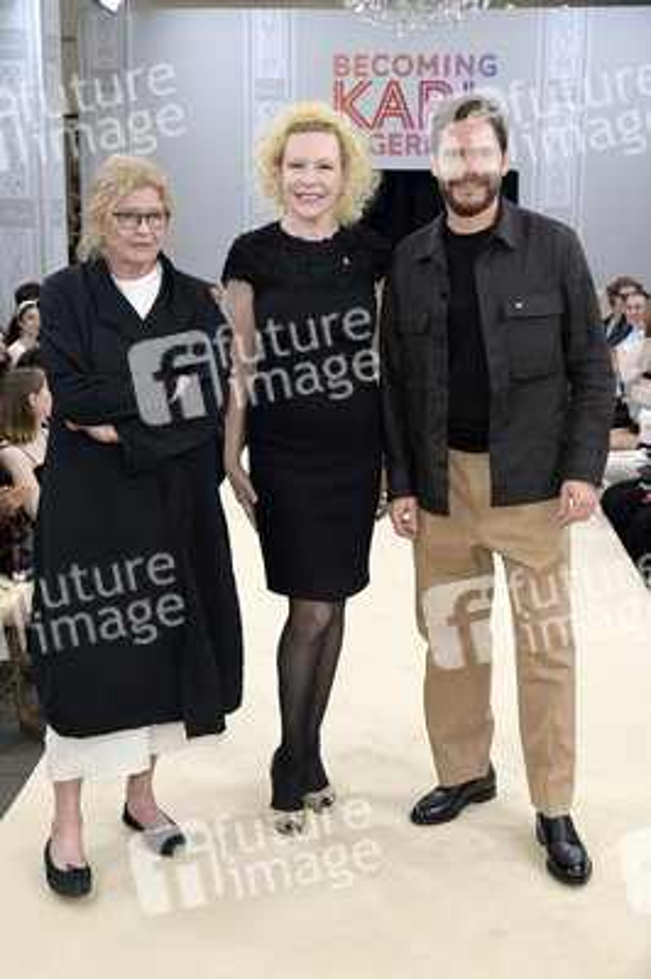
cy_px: 490
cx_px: 326
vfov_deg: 48.5
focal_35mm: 40
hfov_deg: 33.3
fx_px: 1087
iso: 500
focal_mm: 40
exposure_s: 1/200
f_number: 5.6
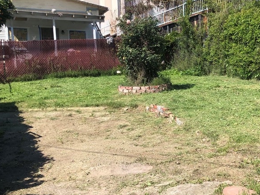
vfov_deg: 29.7
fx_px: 368
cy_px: 104
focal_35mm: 49
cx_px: 202
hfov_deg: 37.7
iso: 20
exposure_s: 1/1736
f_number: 1.8
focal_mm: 3.99
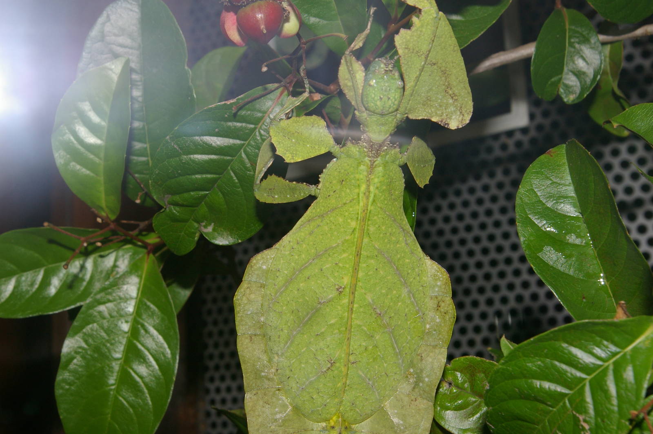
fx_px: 1033
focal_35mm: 57
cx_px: 326
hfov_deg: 35.1
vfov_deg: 23.7
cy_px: 217
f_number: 16
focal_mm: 38
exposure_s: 1/60
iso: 400
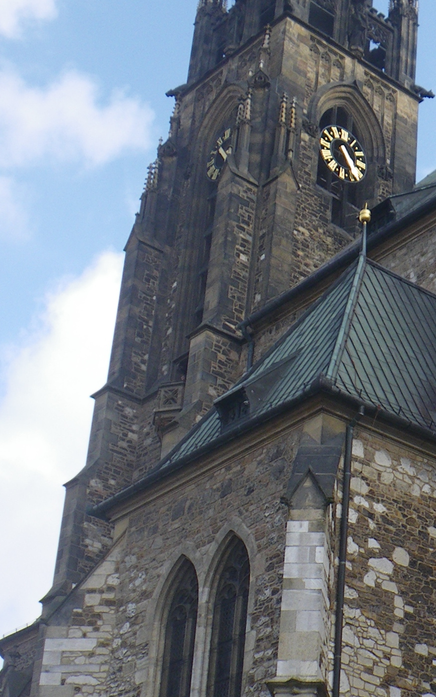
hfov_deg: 16.3
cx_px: 504
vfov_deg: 26.8
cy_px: 384
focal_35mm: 77
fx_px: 1464
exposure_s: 1/200
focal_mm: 5
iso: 50
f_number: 4.2
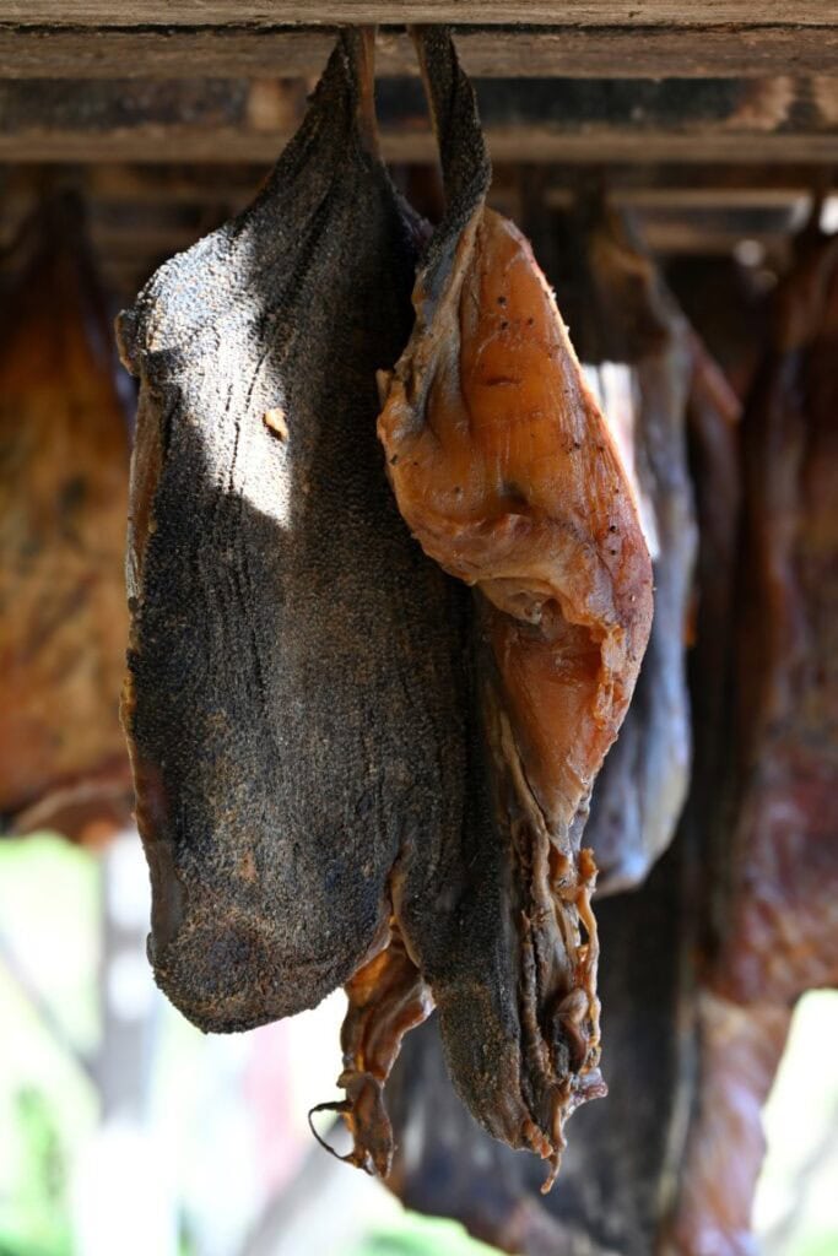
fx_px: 4188
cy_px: 628
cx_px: 419
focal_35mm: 120
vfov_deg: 17.1
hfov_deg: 11.4
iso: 400
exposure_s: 1/125
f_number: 6.3
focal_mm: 120
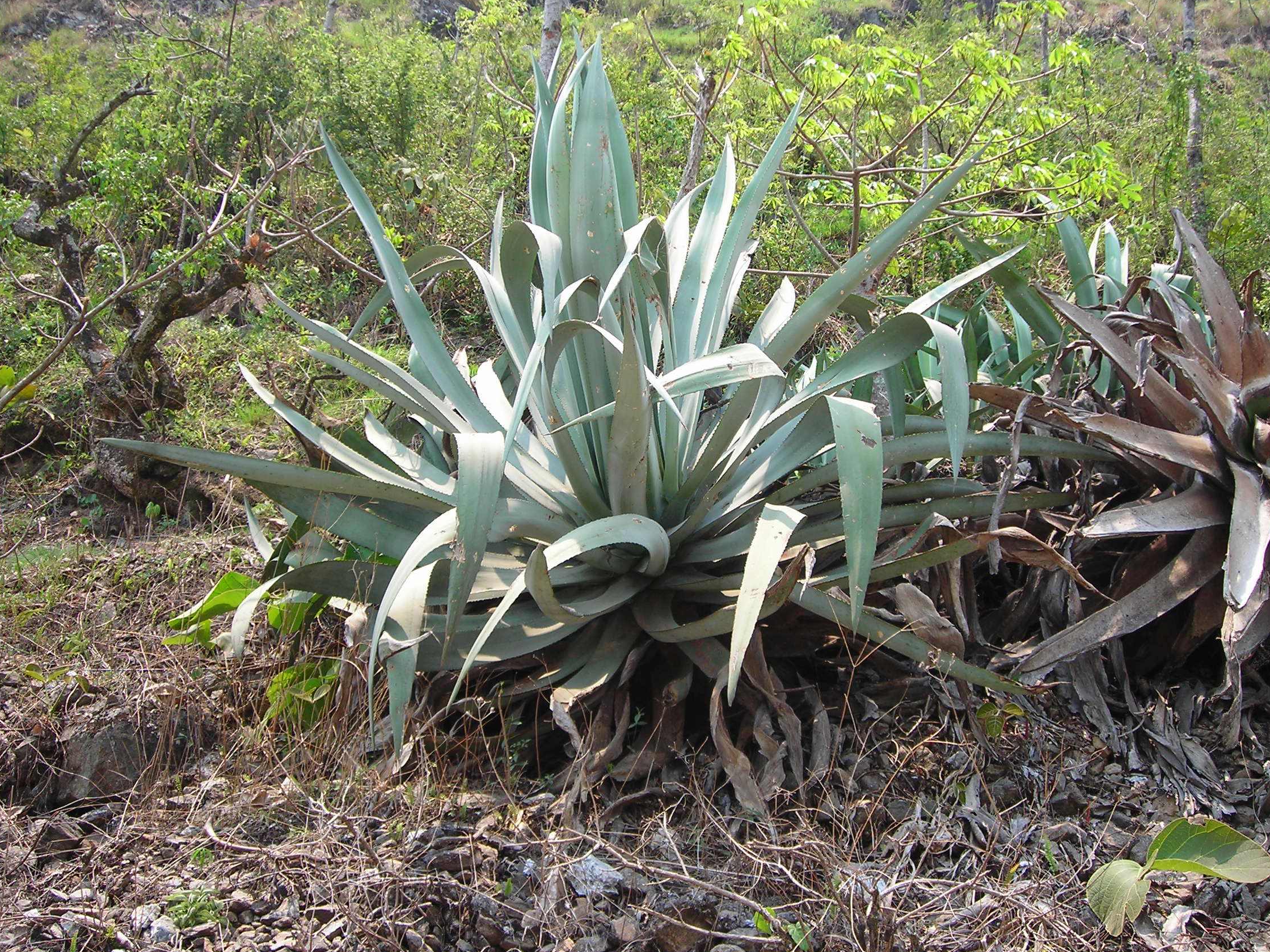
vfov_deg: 32.8
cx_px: 641
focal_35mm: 44
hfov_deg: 42.9
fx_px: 1614
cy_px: 422
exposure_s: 1/178
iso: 50
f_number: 3.2
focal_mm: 6.3
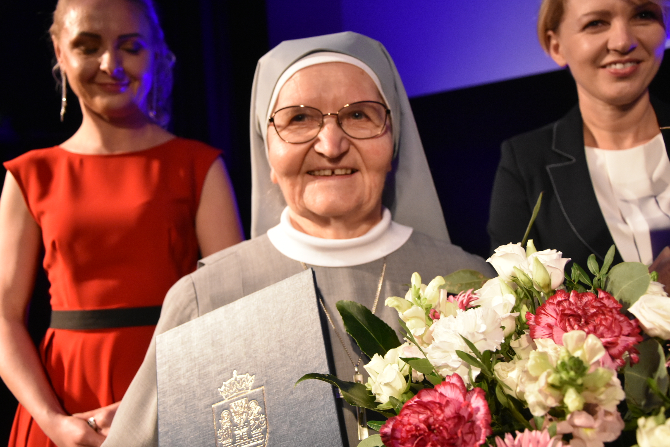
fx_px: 670
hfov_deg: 53.1
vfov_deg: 36.9
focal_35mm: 36
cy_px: 224
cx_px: 335
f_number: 3.8
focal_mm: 24
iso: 4000
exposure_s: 1/100
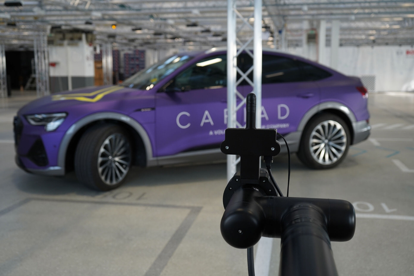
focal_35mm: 39
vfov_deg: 34.2
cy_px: 138
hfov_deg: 49.6
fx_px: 448
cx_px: 207
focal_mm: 39
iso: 640
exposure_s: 1/200
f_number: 5
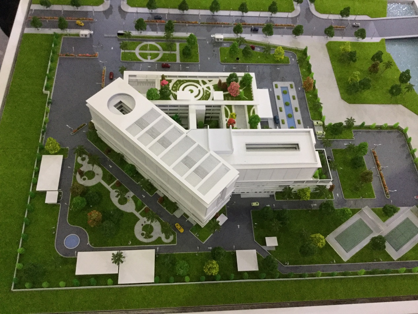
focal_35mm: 31
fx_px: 374
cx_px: 209
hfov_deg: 58.3
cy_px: 157
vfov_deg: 45.5
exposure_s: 1/17
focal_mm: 3.3
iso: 250
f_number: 2.4
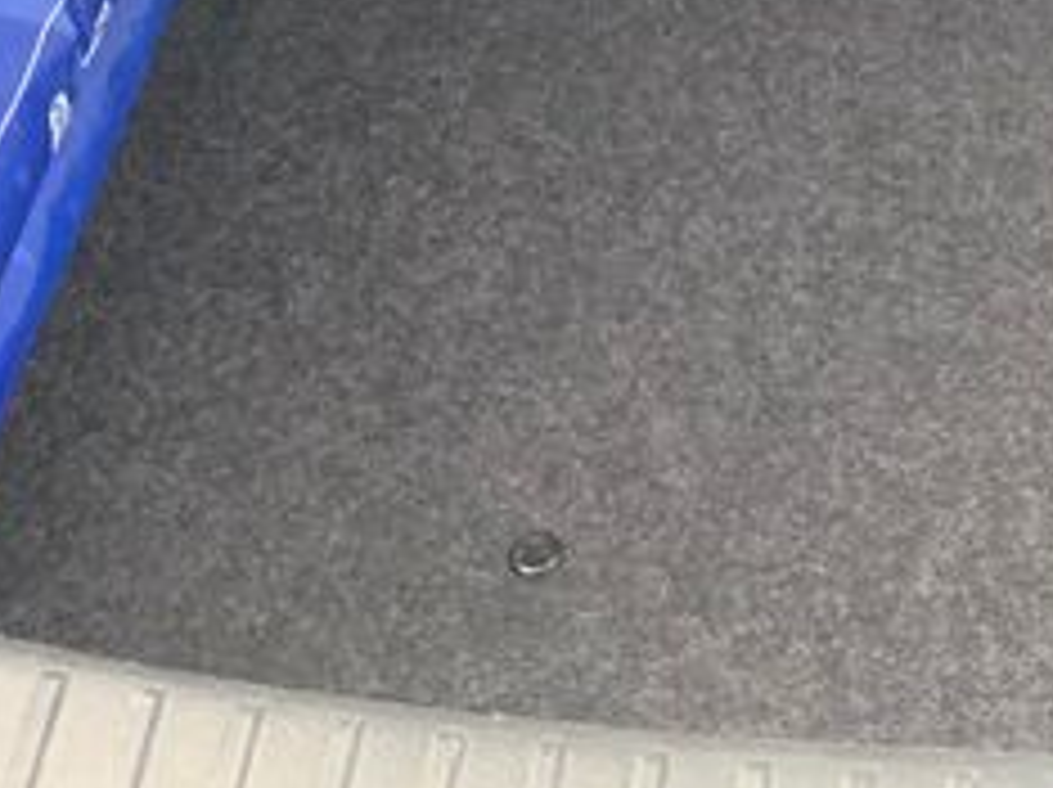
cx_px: 1332
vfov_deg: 11.7
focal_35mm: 114
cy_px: -756
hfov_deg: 16.4
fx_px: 3464
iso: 400
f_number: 1.8
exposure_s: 1/37
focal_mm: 4.25
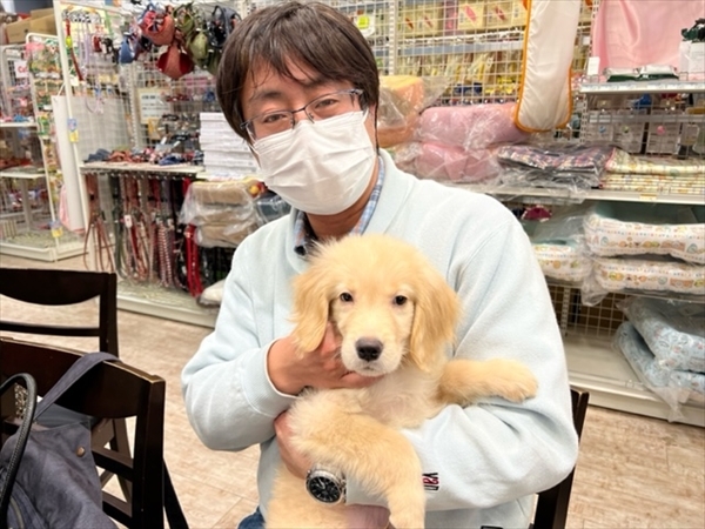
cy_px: 264
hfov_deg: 67.3
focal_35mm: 26
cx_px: 352
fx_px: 530
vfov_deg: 53.1
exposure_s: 1/100
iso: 50
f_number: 1.5
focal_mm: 5.7
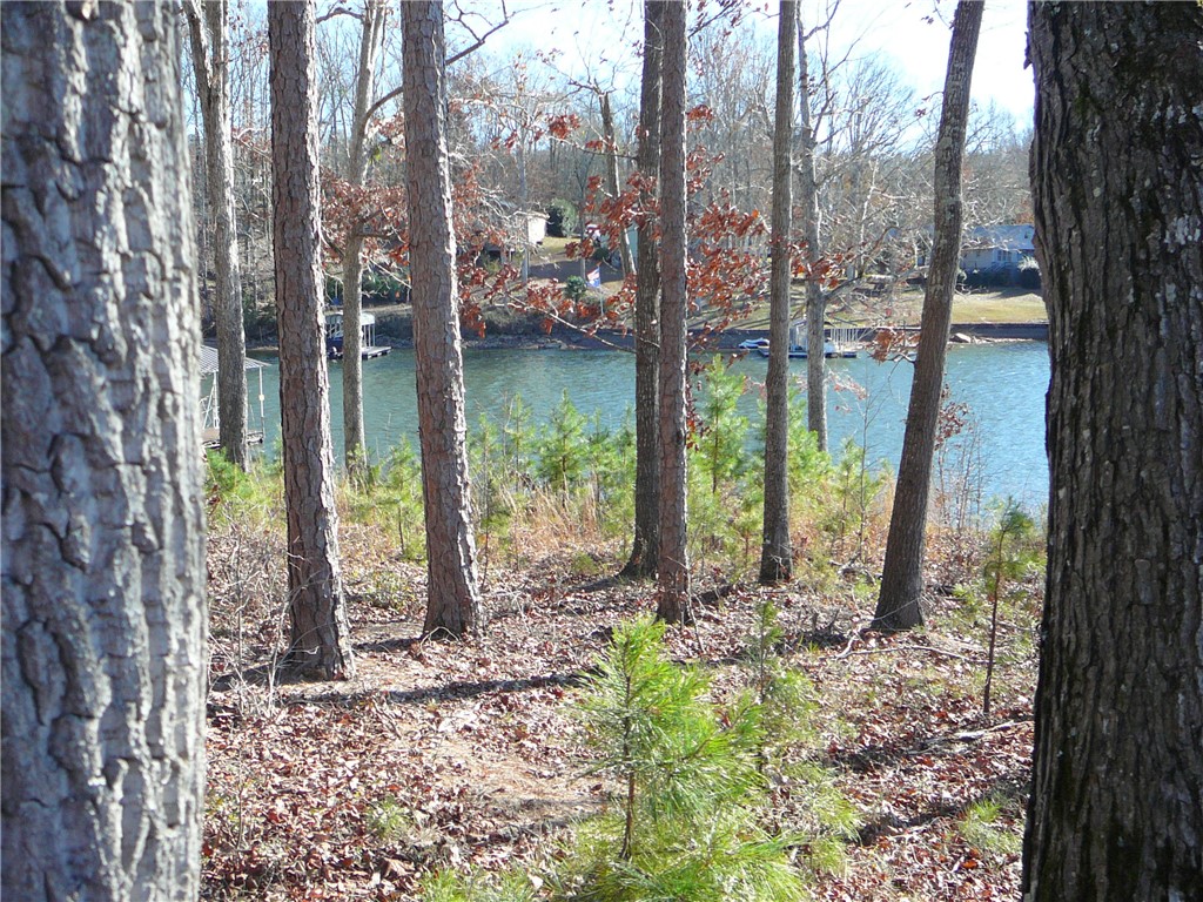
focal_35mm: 35
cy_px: 451
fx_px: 1216
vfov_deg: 40.7
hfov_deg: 52.6
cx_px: 602
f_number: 2.8
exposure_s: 1/320
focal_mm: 5.2
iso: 80
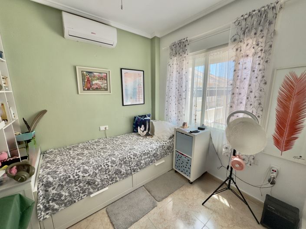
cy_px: 114
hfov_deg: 102.1
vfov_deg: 85.6
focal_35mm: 14
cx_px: 153
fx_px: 124
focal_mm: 2.22
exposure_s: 1/131
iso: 40
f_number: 2.2
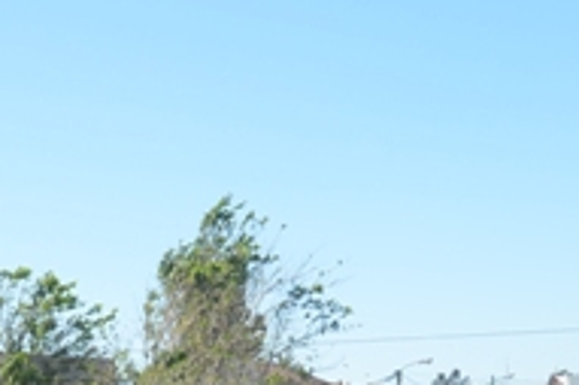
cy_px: 646
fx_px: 1816
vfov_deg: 11.4
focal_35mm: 113
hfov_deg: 17.9
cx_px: 109
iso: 100
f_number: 6.3
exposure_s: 1/250
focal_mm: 18
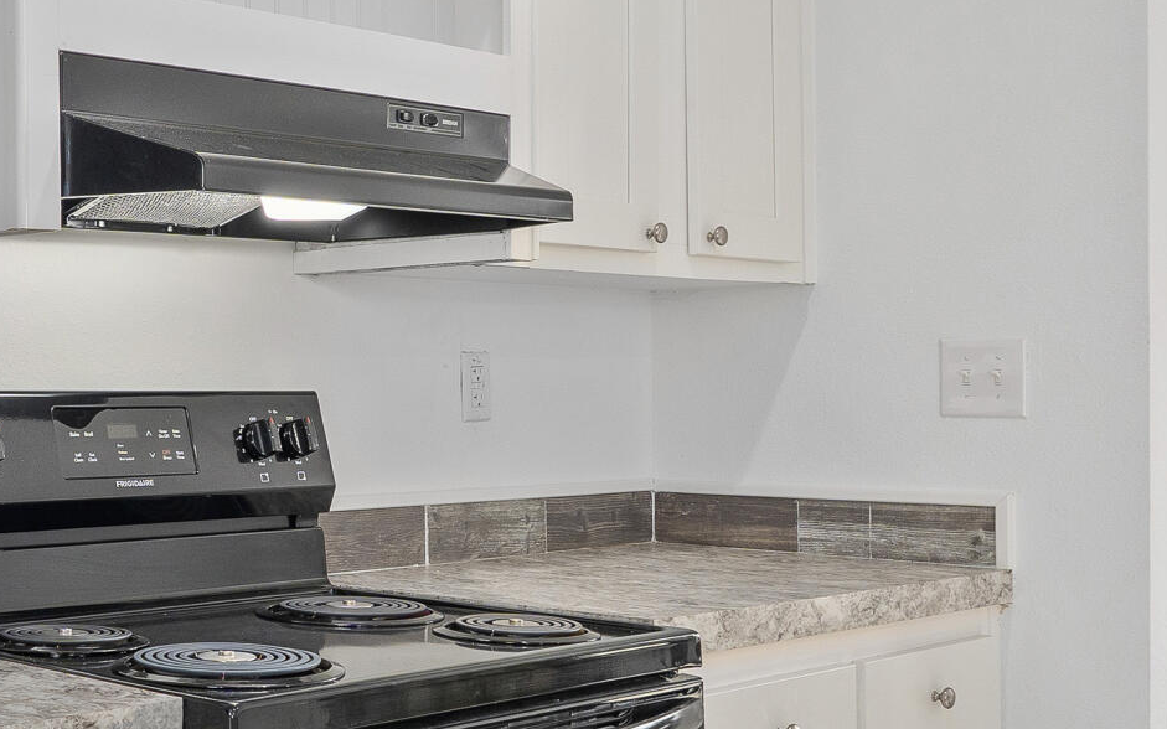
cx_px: 9
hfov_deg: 35.3
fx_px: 1654
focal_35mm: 52
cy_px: 412
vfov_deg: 24.8
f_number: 8
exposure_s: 1/10
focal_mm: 16
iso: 320
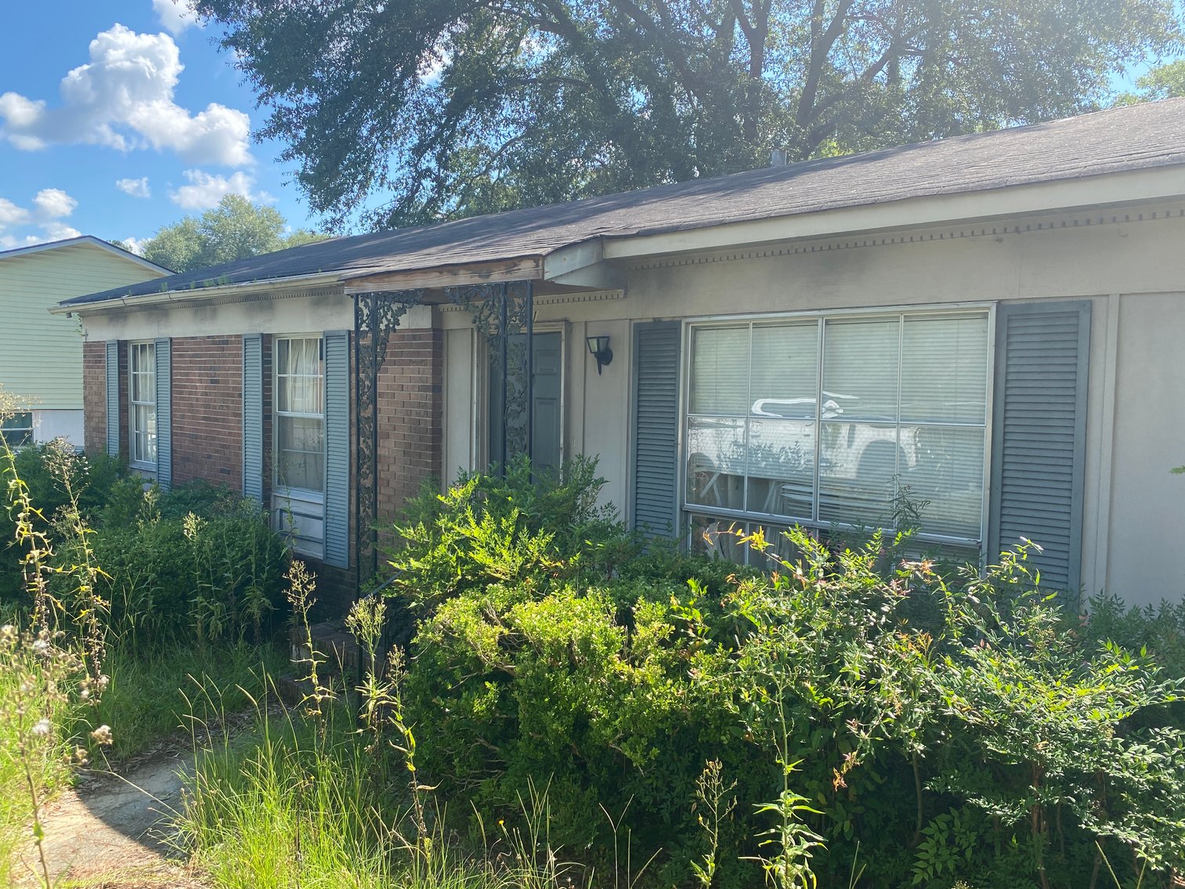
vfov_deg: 53.1
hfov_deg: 67.3
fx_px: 890
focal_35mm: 26
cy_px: 444
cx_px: 592
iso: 32
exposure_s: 1/742
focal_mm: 4.25
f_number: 1.8
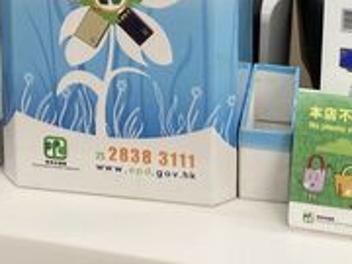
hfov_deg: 23.2
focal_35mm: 84
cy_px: -122
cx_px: 141
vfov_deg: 16.2
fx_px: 854
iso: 64
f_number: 1.8
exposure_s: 1/50
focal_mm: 3.99
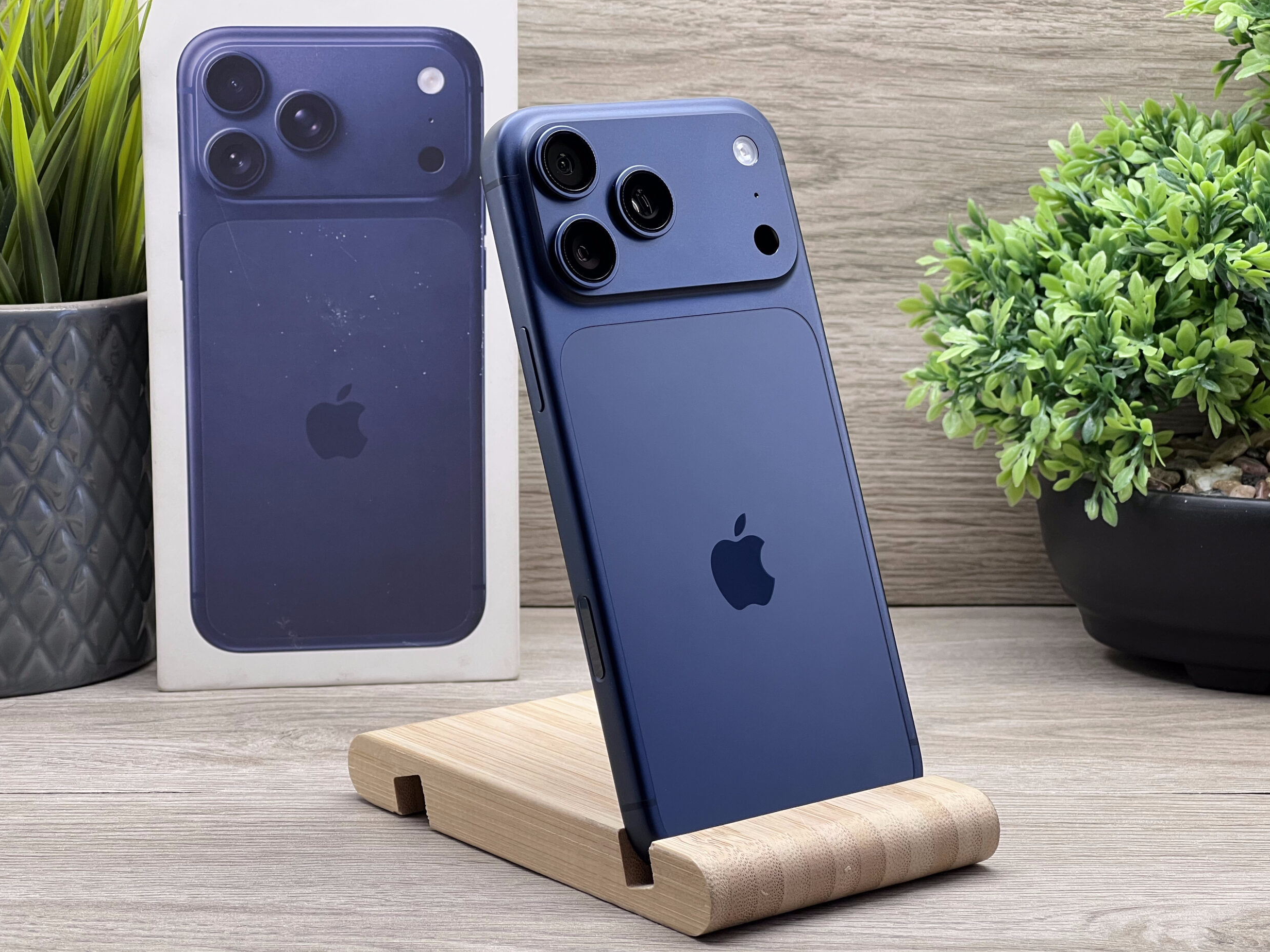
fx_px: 2935
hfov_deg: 24.4
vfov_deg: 18.4
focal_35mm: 80
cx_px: 642
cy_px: 474
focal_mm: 9
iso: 100
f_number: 2.8
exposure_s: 1/100
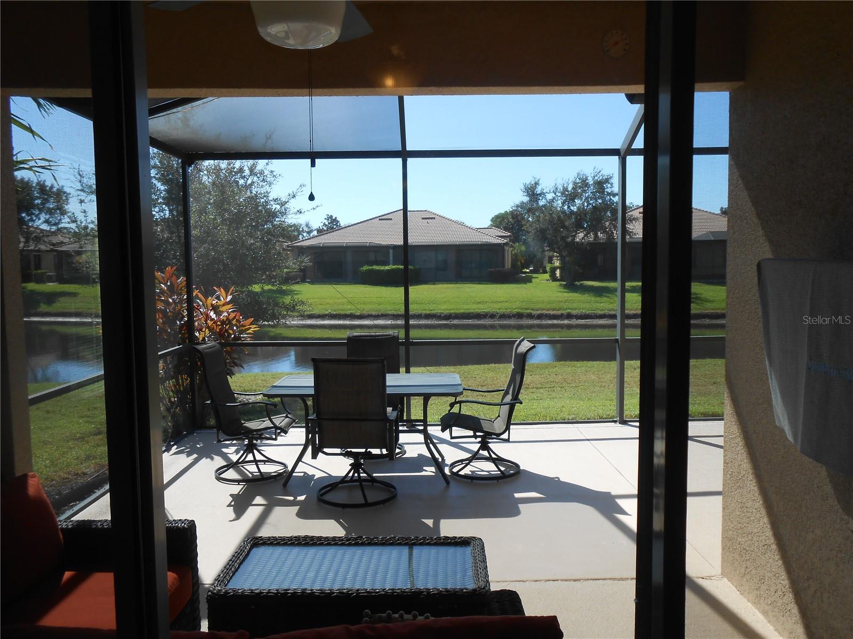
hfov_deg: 67.3
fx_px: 641
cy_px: 320
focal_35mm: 26
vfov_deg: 53.1
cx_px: 426
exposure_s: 1/320
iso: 80
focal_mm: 4.6
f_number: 3.5
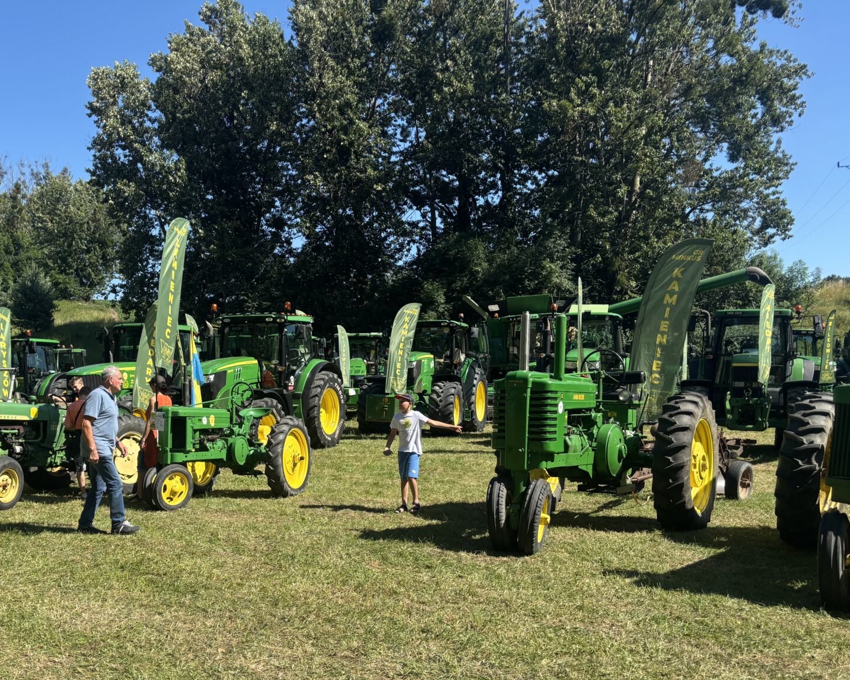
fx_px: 855
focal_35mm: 34
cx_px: 307
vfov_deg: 43.0
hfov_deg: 52.2
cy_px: 421
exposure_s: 1/1876
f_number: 1.6
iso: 50
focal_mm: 5.96
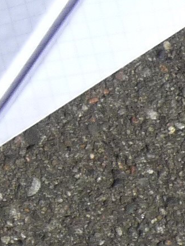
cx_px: -57
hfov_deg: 2.4
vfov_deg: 3.1
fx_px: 4475
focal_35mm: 628
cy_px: -100
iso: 100
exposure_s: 1/800
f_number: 4.9
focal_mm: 13.2
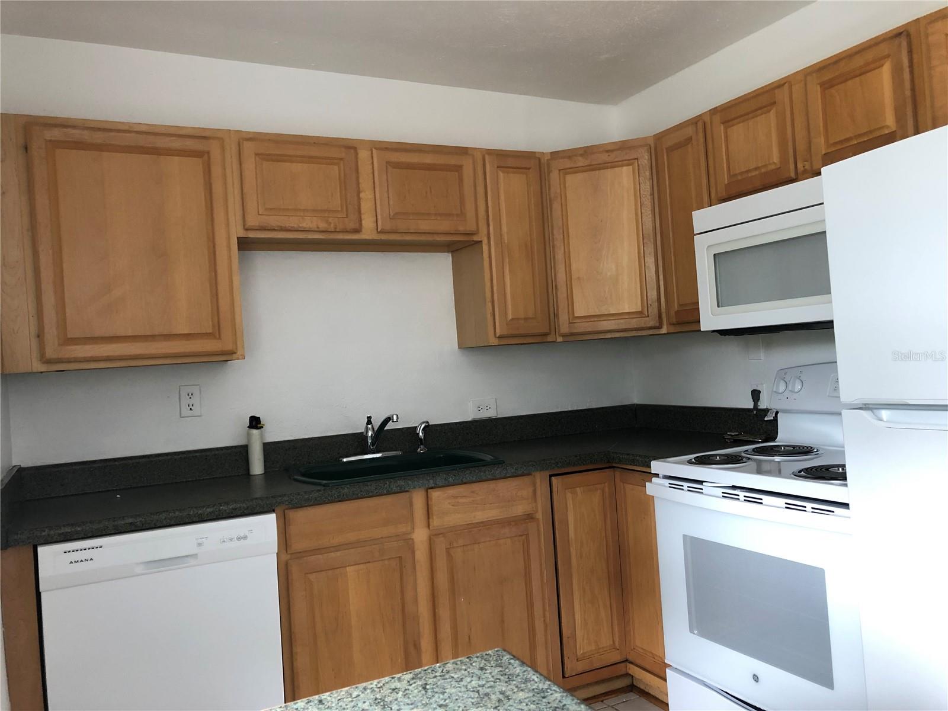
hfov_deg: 63.4
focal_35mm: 28
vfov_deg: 49.7
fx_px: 767
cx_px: 474
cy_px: 356
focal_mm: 3.99
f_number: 1.8
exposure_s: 1/15
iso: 50
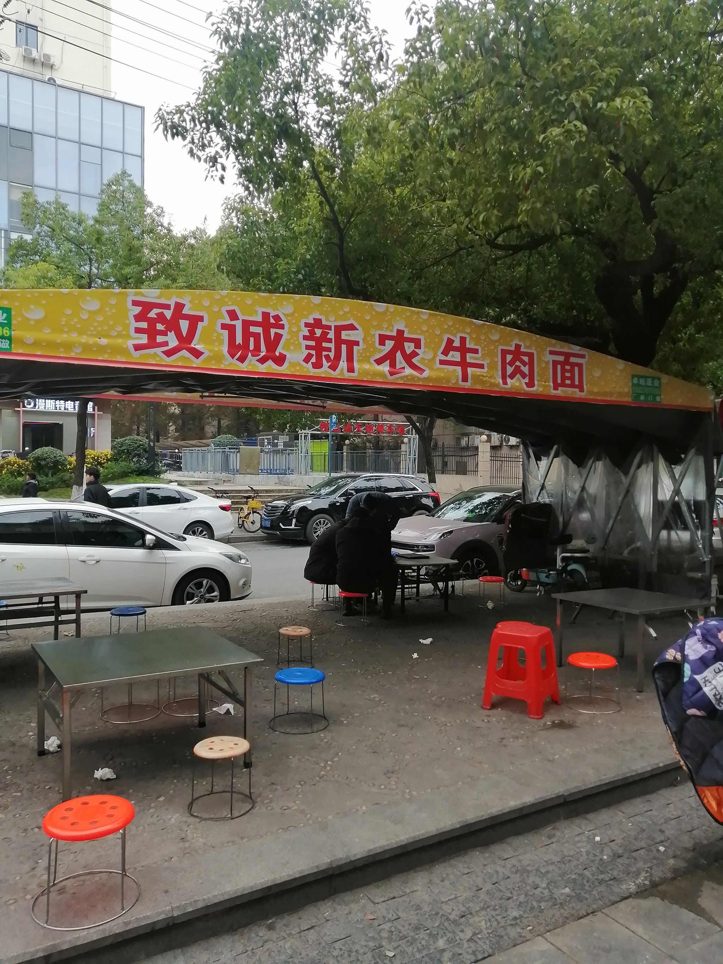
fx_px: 724
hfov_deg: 53.1
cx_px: 362
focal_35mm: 26
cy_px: 482
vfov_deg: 67.3
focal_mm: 3.62
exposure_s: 1/625
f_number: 1.8
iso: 50
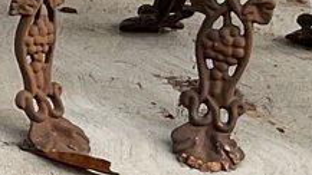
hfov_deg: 8.7
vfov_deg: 5.5
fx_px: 1820
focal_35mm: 220
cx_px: -480
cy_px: -45
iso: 16
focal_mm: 3
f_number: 1.8
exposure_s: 1/142
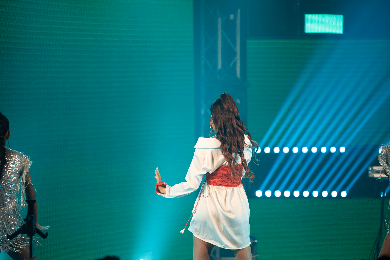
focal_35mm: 185
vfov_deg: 7.4
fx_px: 2005
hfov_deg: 11.1
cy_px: 130
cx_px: 195
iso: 1250
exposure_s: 1/500
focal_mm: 185
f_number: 2.8
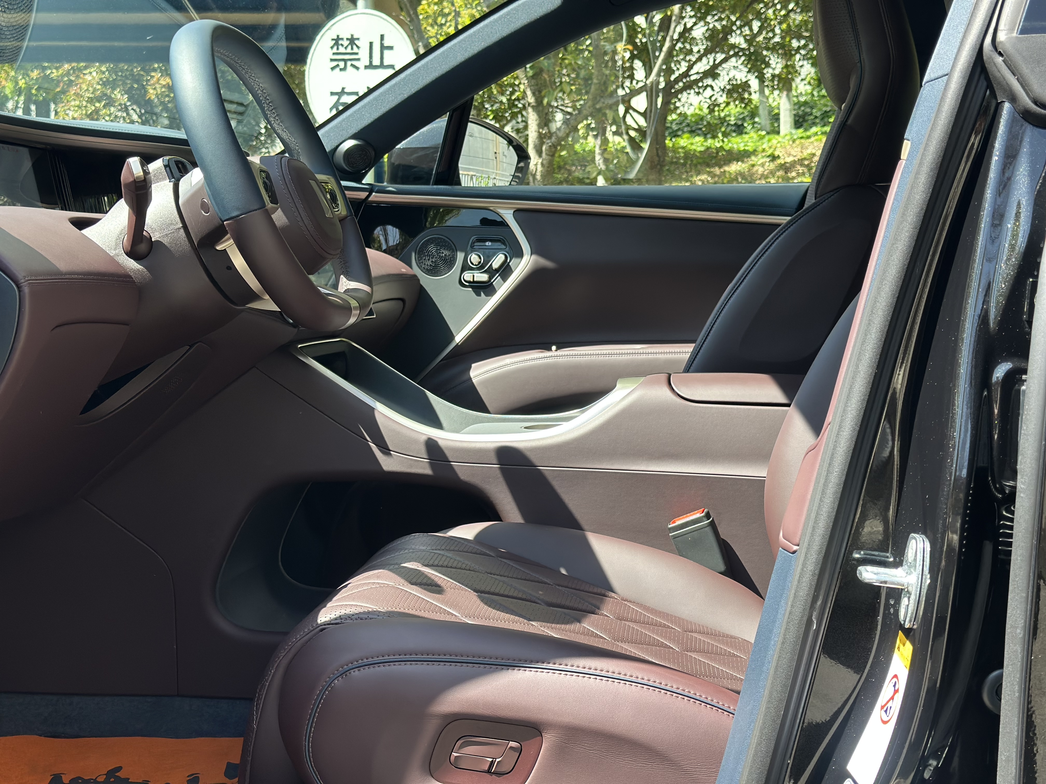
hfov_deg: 39.7
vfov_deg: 30.3
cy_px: 392
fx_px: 1450
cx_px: 523
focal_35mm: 48
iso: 80
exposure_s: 1/529
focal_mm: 6.86
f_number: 1.78
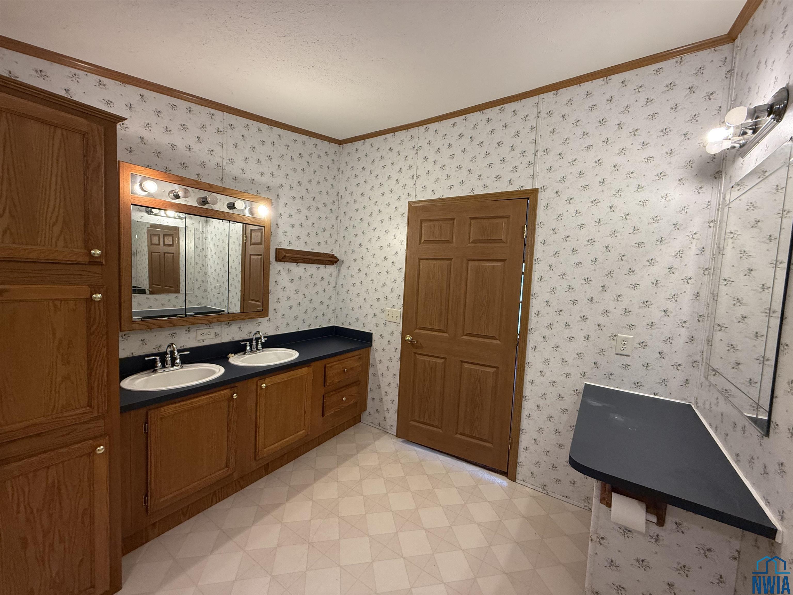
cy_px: 298
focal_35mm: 14
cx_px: 396
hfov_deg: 102.1
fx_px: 321
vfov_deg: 85.7
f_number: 2.2
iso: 250
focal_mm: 2.22
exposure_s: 1/60
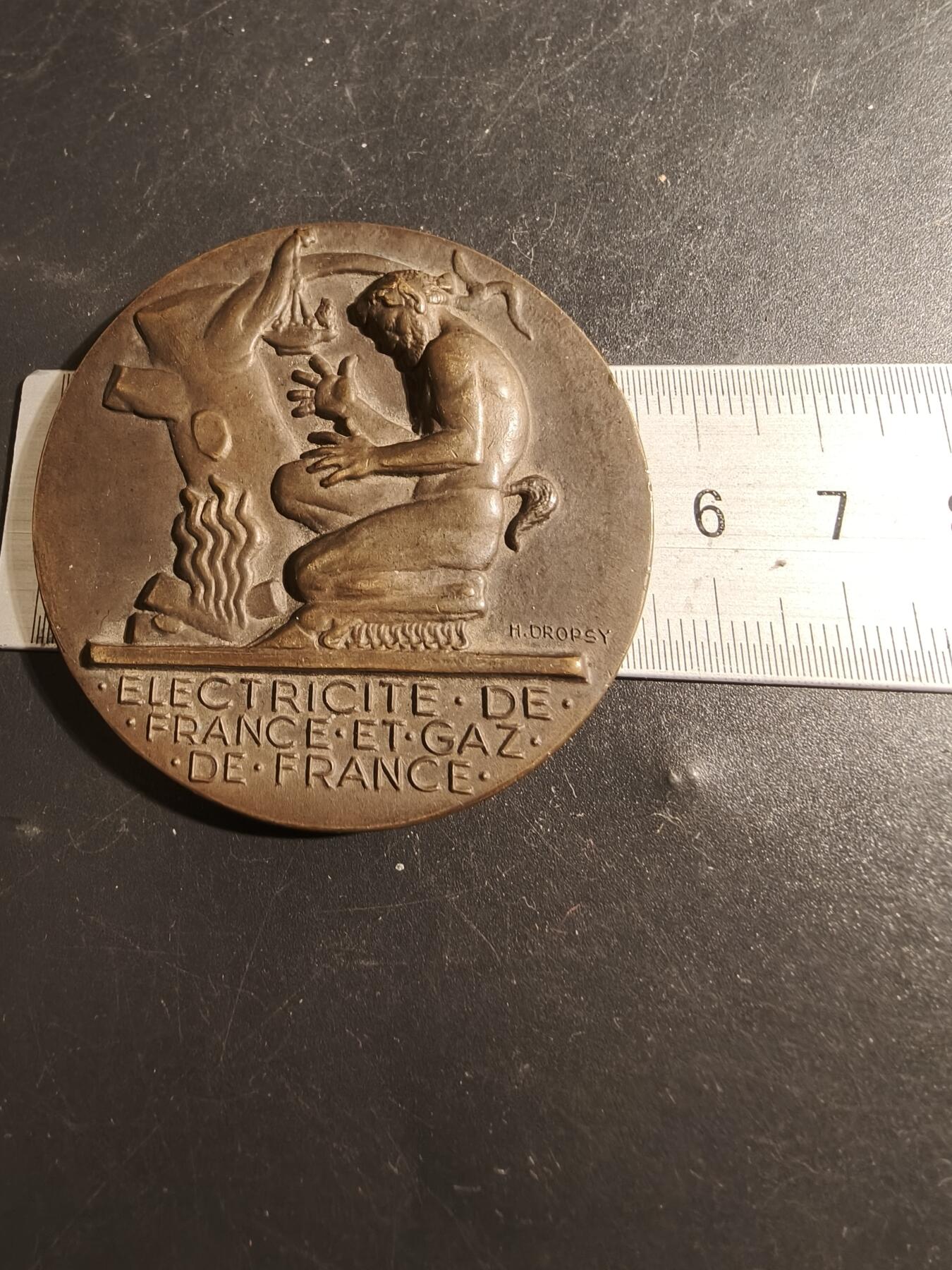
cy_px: 635
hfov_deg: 58.9
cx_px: 476
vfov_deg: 73.9
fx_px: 843
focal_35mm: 23
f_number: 2
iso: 160
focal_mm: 2.32
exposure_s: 1/50
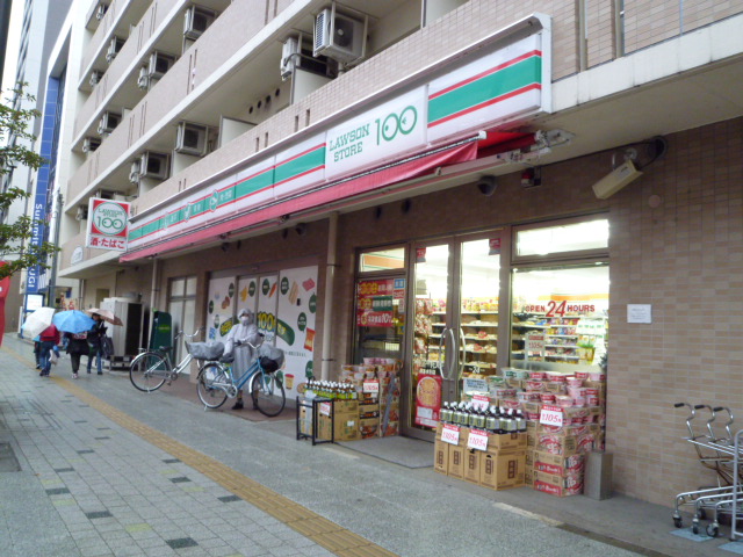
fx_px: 622
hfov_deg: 61.7
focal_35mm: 29
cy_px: 278
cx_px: 372
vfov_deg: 48.2
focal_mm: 5.2
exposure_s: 1/30
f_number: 3
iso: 250
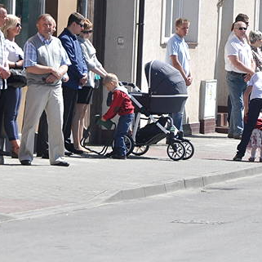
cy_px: 88
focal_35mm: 354
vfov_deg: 4.9
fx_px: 3032
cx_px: 114
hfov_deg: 4.9
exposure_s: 1/1000
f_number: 8
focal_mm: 105
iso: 400
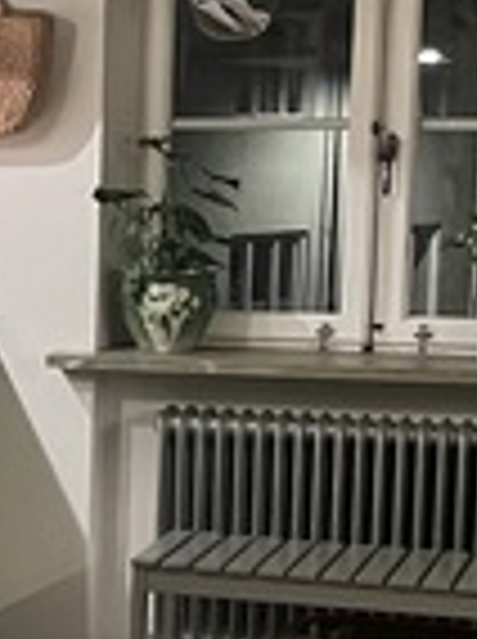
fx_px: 2598
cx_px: -212
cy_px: 508
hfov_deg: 10.2
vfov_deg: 13.9
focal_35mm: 141
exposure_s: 1/33
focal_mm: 5.1
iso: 400
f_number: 1.6
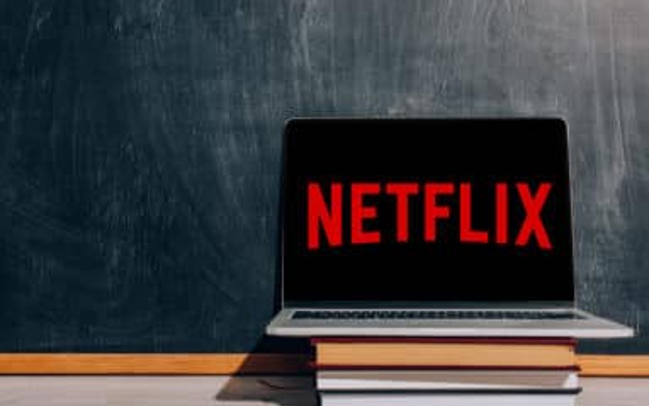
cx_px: 330
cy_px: 206
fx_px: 920
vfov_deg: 24.9
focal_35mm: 52
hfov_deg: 38.9
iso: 80
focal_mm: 50
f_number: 8
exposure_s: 1/200
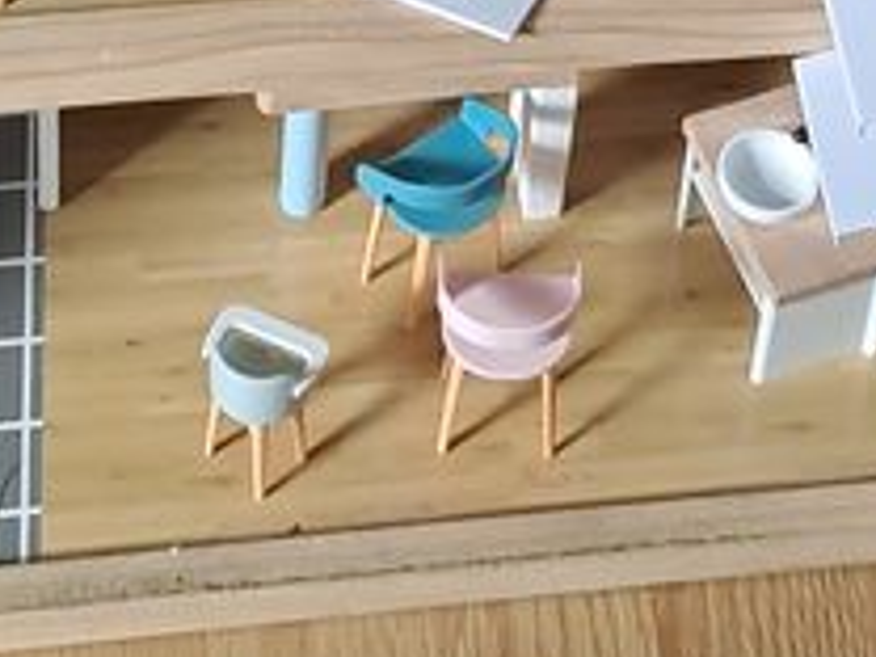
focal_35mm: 120
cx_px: 695
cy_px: -884
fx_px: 3037
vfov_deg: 10.7
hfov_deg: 16.3
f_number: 1.8
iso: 250
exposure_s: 1/50
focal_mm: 4.65
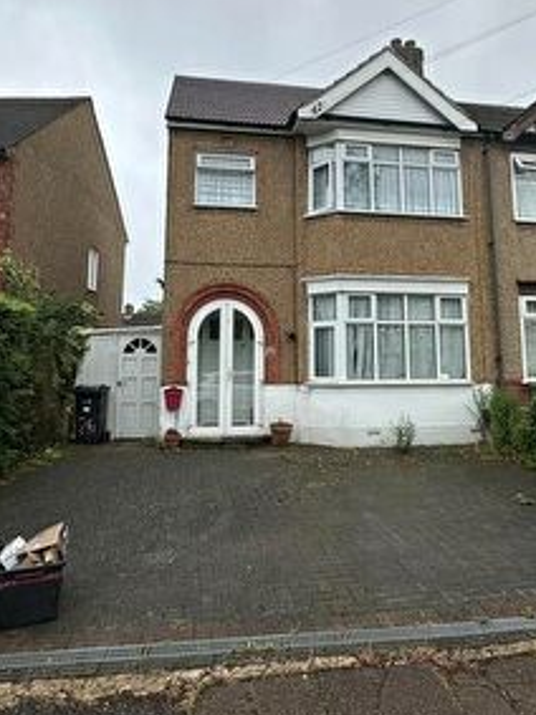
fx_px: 537
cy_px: 299
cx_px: 291
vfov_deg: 66.9
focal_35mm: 26
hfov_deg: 53.0
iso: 40
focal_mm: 2.22
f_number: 2.2
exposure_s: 1/438
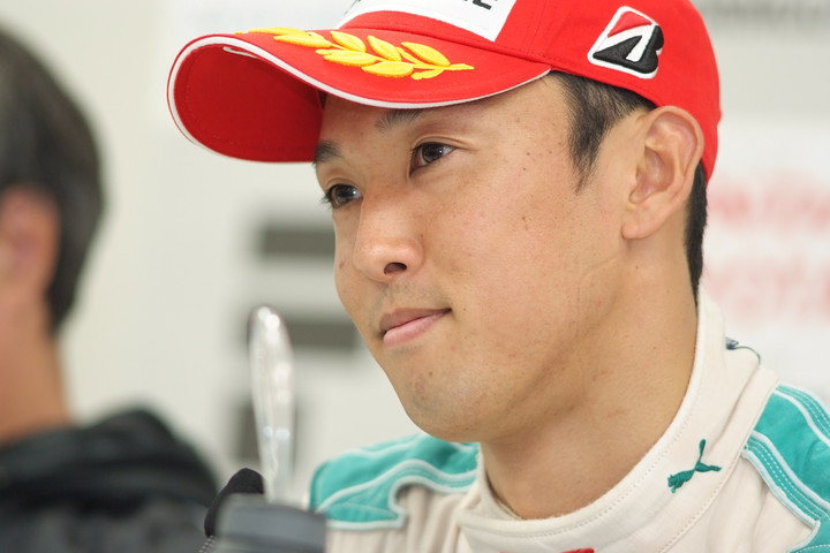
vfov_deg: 5.1
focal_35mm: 270
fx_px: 6225
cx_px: 415
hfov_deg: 7.6
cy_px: 276
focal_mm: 180
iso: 800
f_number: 2.8
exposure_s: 1/125
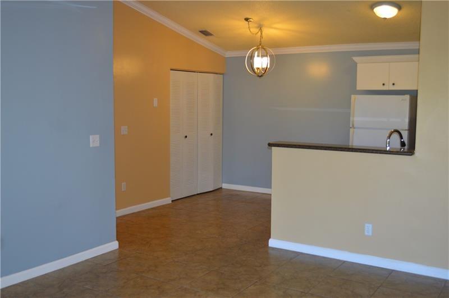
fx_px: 448
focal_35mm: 36
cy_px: 149
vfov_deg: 36.8
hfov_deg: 53.2
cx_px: 224
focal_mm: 24
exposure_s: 1/60
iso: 400
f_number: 4
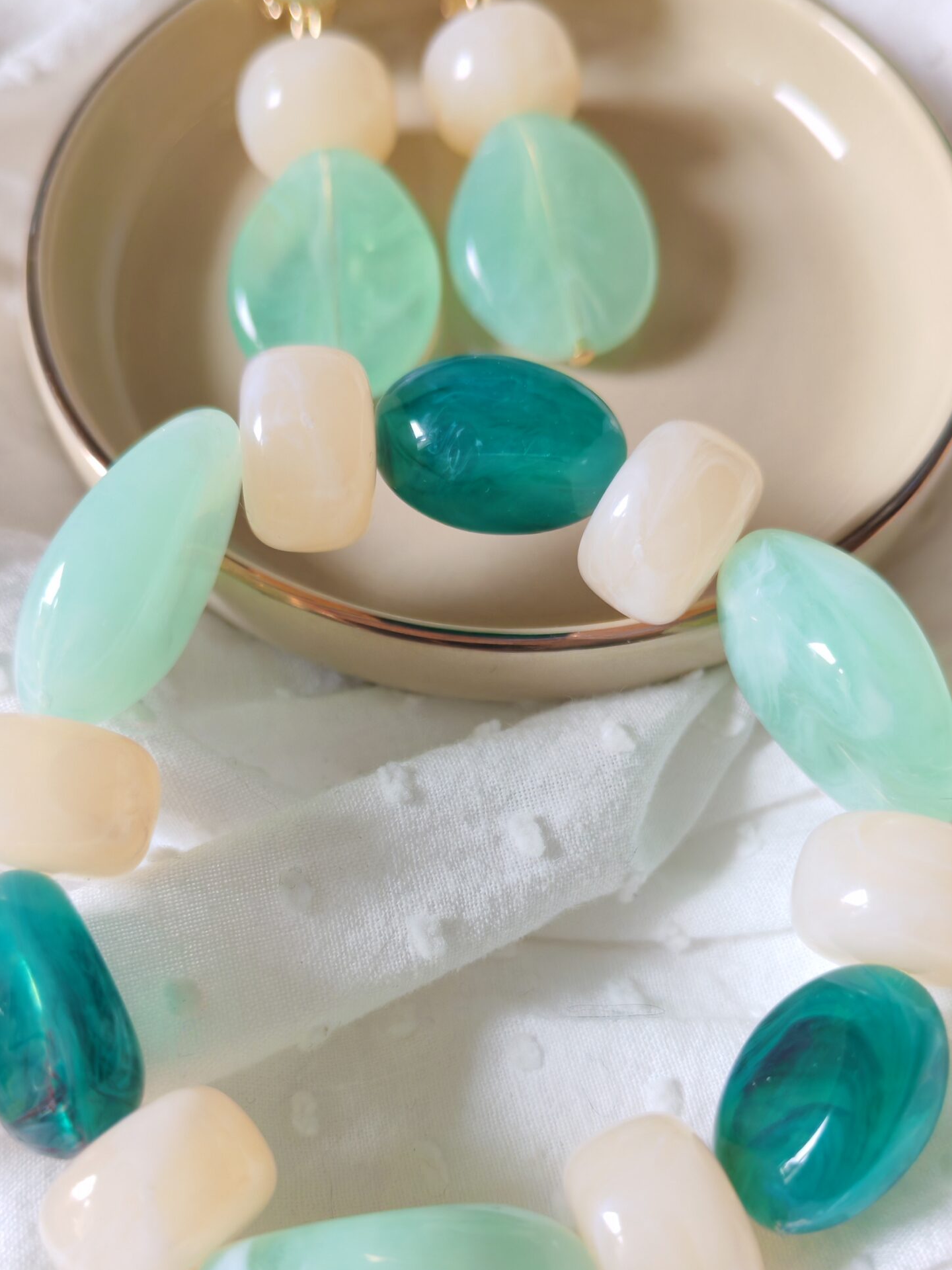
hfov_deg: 39.7
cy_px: 756
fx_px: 1320
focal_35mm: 36
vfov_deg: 51.1
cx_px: 475
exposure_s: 1/100
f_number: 1.95
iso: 320
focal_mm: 5.52
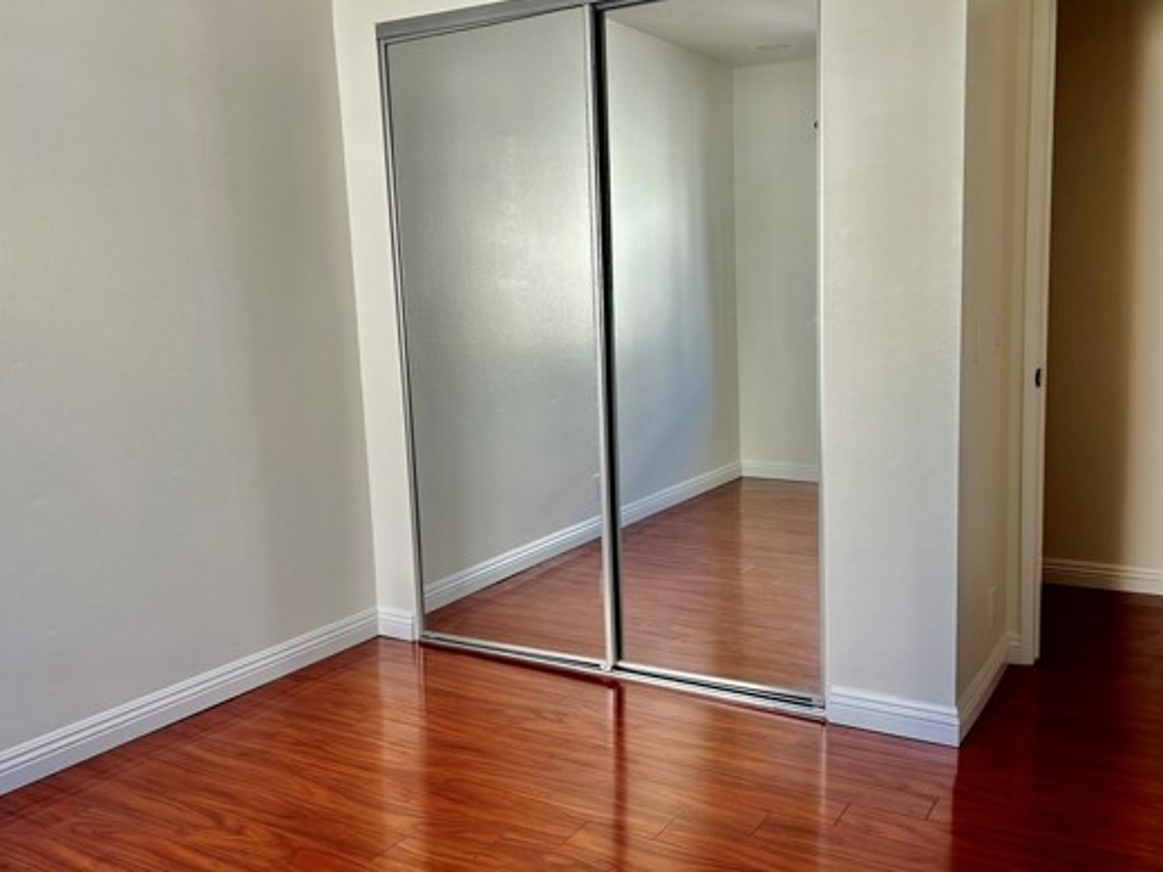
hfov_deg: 56.8
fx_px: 1075
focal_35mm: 32
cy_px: 447
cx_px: 584
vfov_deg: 44.2
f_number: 1.5
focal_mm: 5.7
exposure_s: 1/133
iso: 32
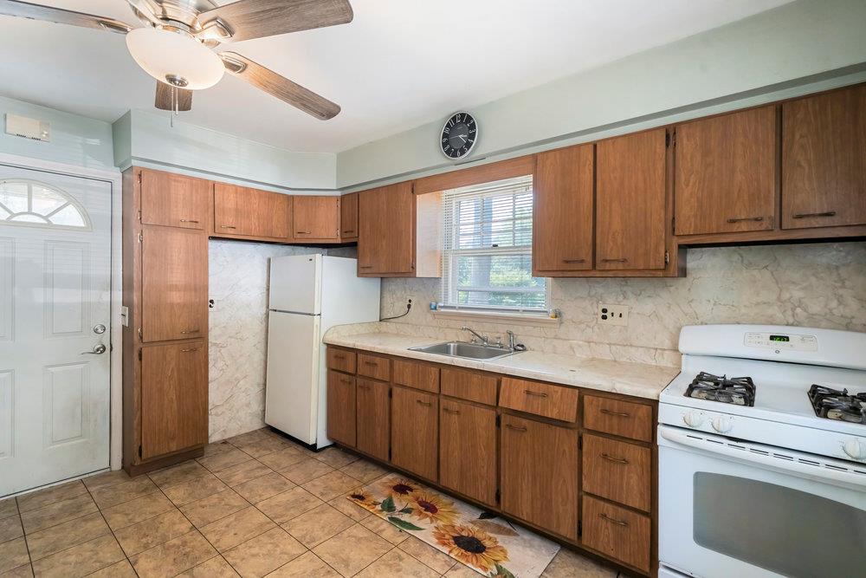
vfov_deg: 73.8
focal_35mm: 16
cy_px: 289
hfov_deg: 96.7
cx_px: 433
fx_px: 385
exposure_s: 1/80
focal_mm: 16
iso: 2000
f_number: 7.1
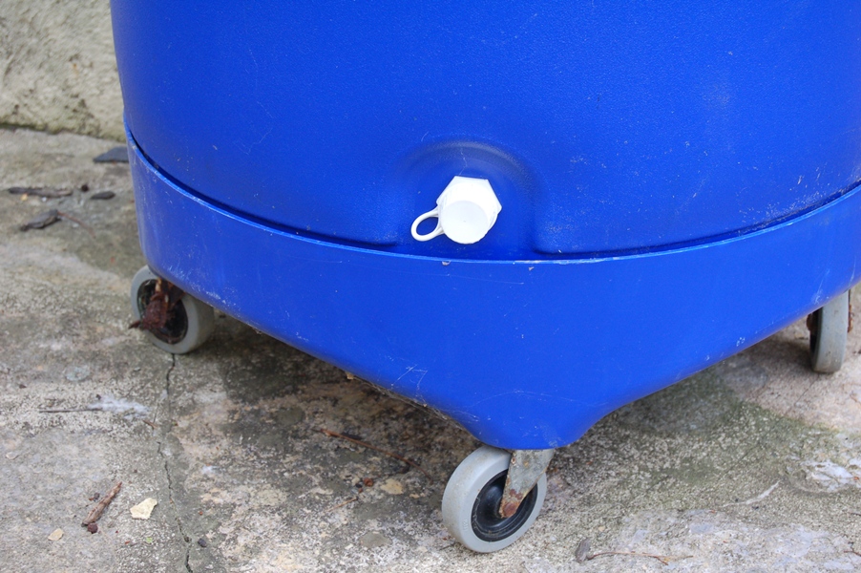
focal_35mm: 82
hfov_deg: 24.6
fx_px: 1972
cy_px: 286
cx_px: 430
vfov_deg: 16.5
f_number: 5.6
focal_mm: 55
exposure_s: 1/80
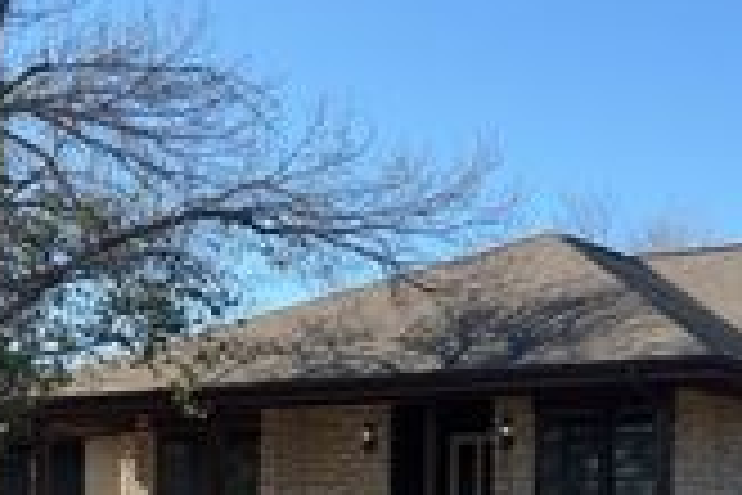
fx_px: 1752
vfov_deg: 15.7
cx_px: 625
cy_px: 533
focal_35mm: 85
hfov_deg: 23.5
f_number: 1.8
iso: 25
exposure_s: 1/1035
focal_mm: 3
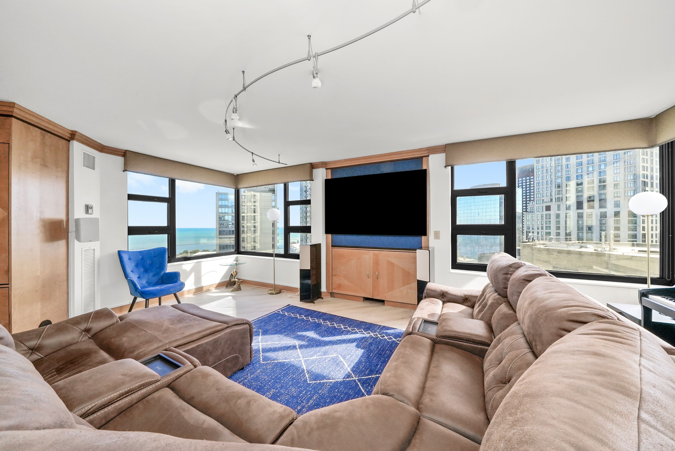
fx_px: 225
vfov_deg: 90.1
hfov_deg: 112.6
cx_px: 338
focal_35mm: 12
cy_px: 226
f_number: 13
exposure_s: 1/160
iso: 2500
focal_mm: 12
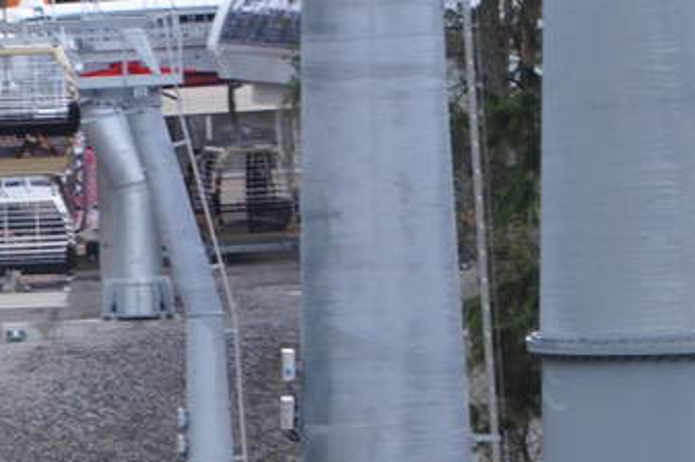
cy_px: 715
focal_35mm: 748
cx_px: -580
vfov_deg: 1.8
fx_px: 14434
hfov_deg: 2.7
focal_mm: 105
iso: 200
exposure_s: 1/160
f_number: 6.3
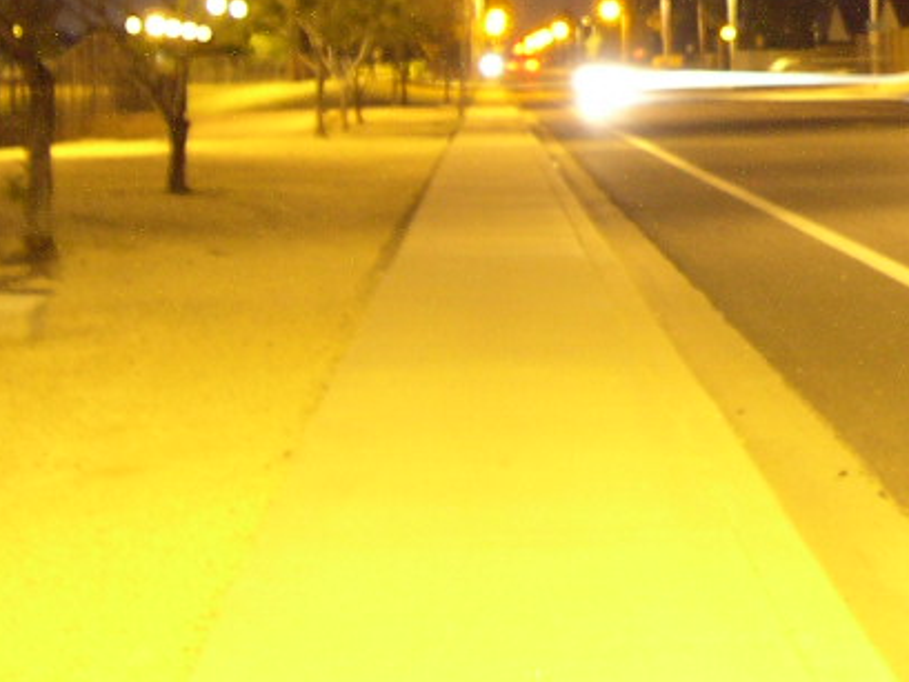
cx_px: 1087
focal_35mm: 119
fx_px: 3126
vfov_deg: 12.1
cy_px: -204
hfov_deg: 15.9
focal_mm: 8
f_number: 2.8
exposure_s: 8
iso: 100
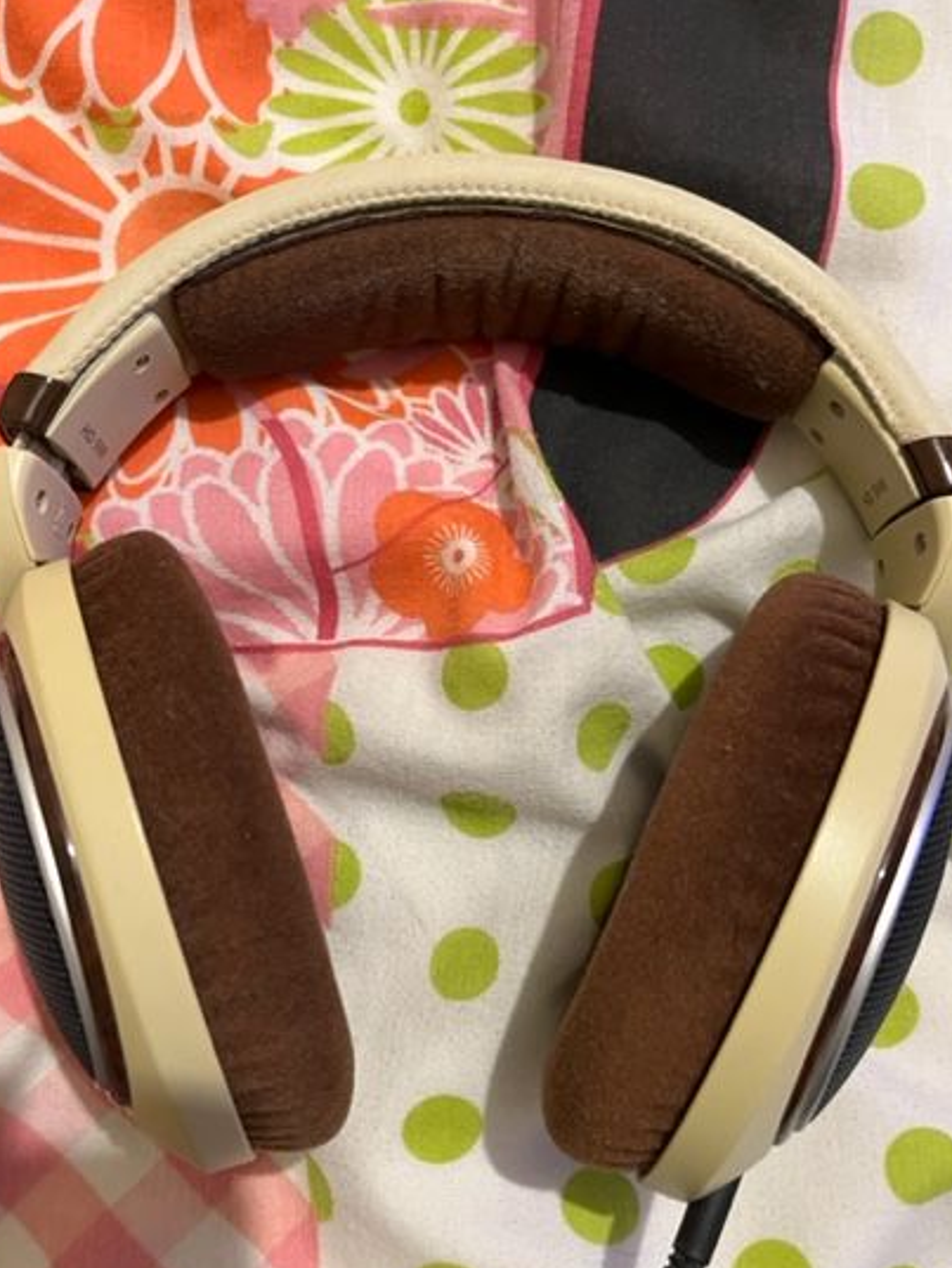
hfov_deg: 45.5
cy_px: 692
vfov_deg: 58.2
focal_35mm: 31
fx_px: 1136
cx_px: 461
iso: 320
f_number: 1.6
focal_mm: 5.1
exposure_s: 1/50
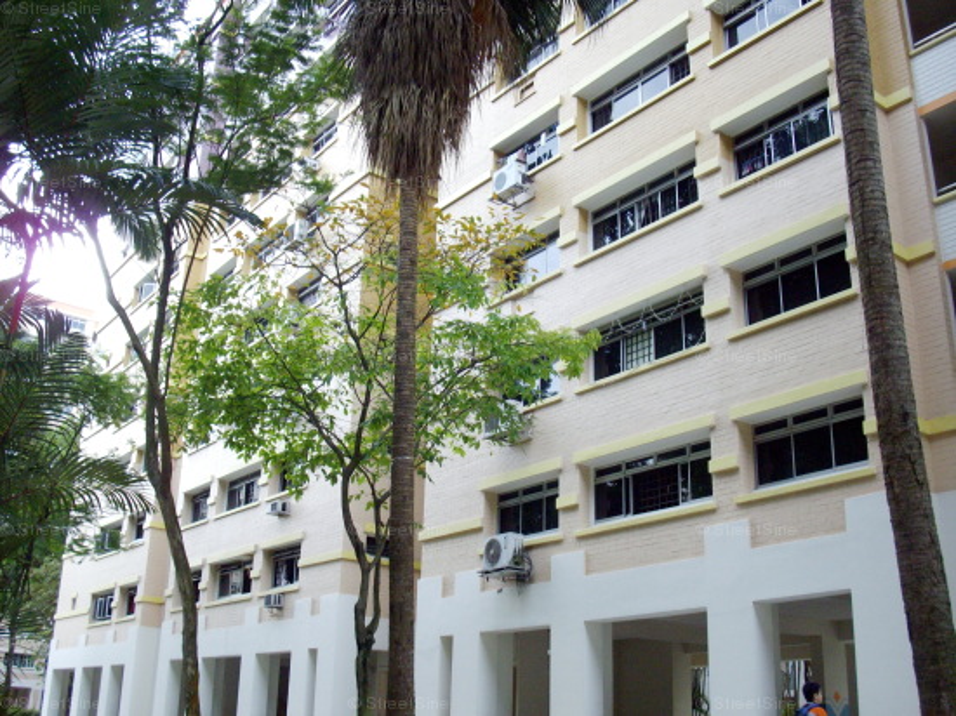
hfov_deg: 50.2
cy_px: 358
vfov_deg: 38.6
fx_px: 1021
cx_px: 478
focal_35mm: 37
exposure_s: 1/125
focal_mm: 6.2
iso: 142
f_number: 2.8
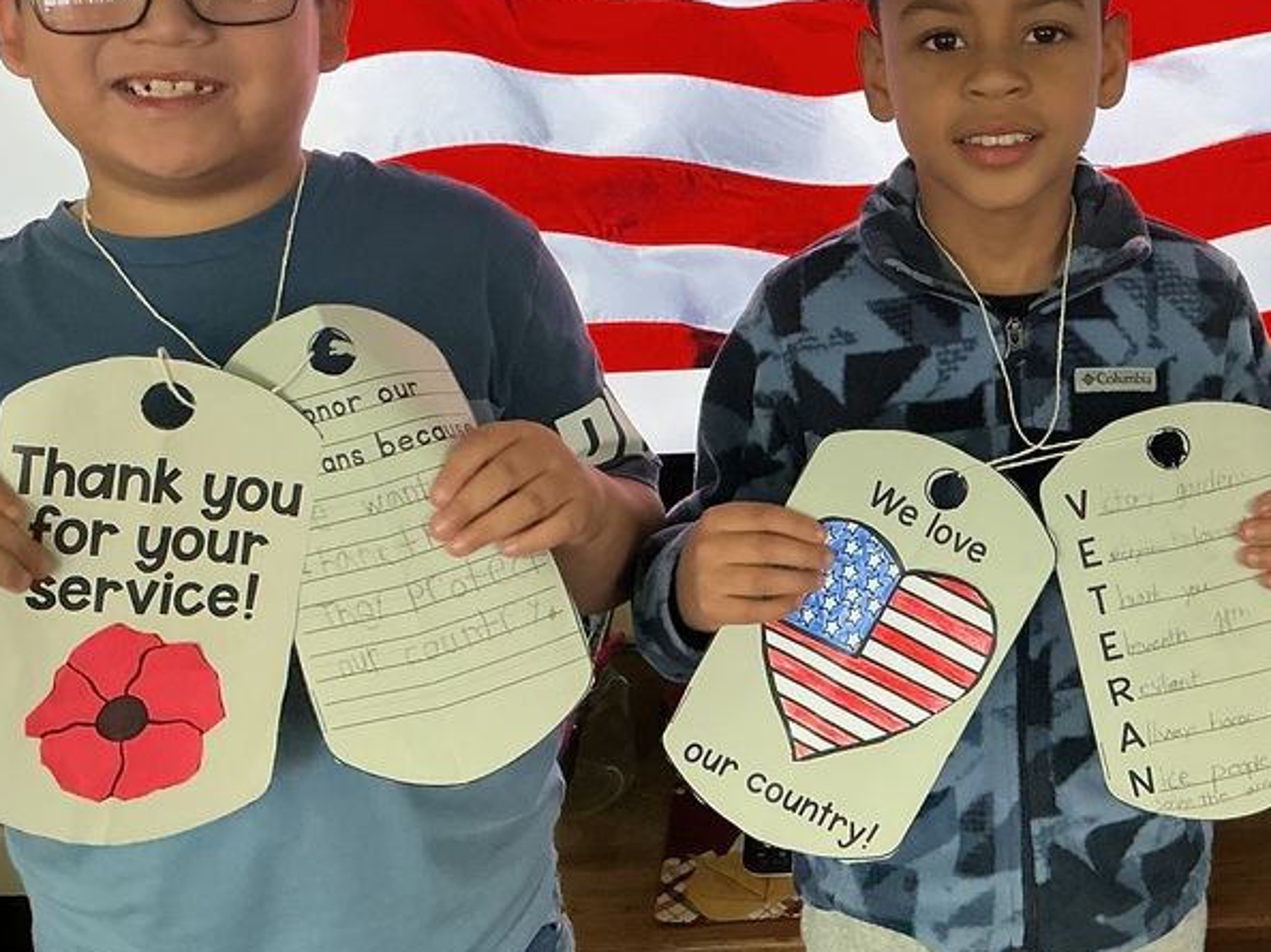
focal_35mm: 50
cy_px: 312
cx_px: 916
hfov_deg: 37.5
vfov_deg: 28.9
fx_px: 1835
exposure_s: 1/60
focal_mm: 3
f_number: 1.8
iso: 64
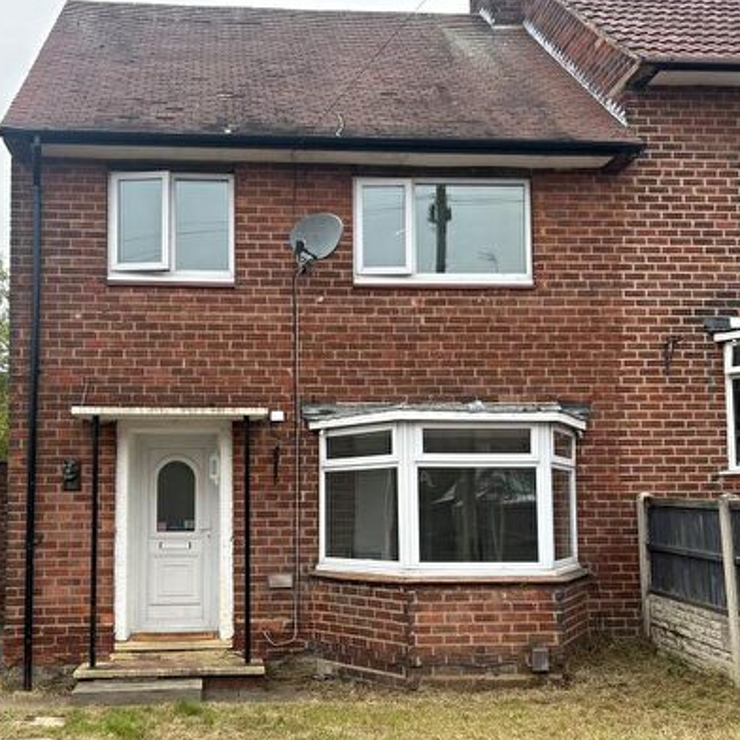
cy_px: 422
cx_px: 272
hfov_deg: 40.6
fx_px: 992
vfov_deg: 40.8
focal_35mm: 41
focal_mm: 5.7
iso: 50
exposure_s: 1/646
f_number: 1.5
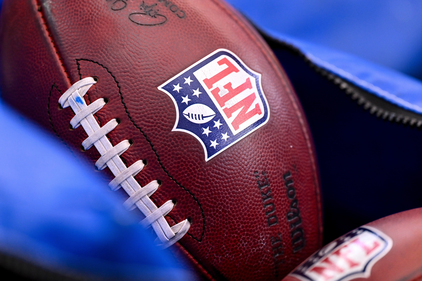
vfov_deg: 3.4
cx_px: 211
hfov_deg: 5.2
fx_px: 4689
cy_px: 140
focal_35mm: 400
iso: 2500
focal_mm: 400
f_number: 3.2
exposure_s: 1/2000
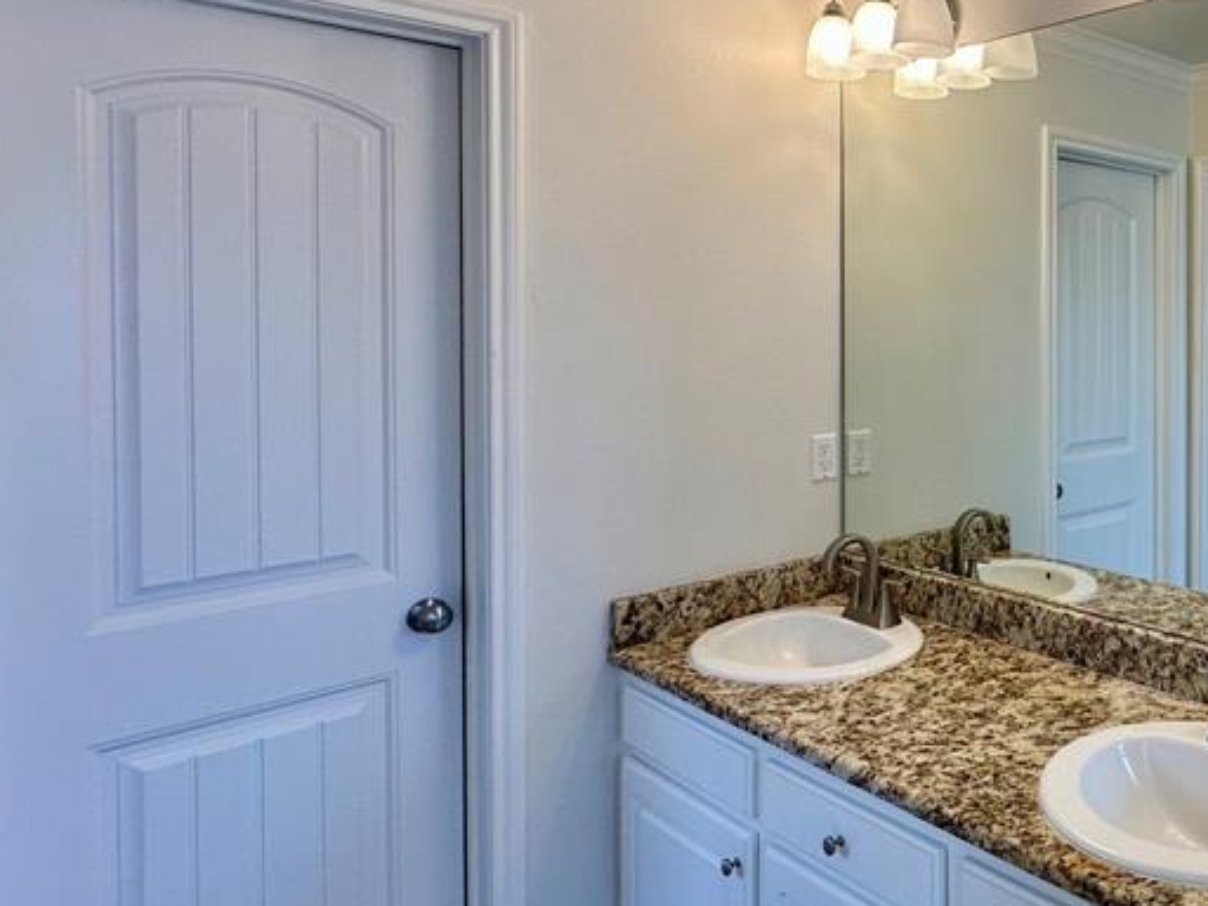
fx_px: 977
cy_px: 323
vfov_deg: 49.1
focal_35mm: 28
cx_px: 1182
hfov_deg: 51.9
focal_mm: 2.22
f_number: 2.2
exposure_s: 1/120
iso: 64
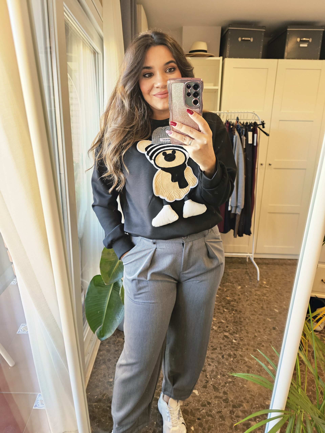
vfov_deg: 73.9
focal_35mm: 23
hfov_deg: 58.9
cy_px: 216
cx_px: 162
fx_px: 288
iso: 400
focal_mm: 6.3
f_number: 1.7
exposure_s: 1/142
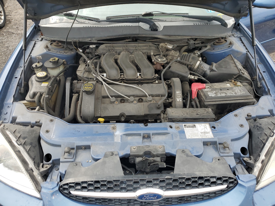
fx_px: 207
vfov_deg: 53.1
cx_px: 138
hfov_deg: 67.3
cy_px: 103
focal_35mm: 26
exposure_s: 1/667
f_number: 1.5
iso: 50
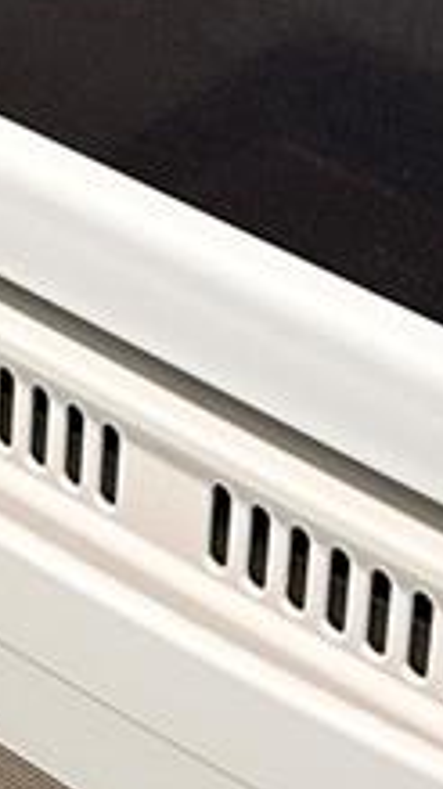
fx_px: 2990
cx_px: -252
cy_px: -645
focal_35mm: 143
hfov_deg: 8.3
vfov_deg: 13.4
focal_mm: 6.86
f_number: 1.78
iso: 125
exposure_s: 1/60
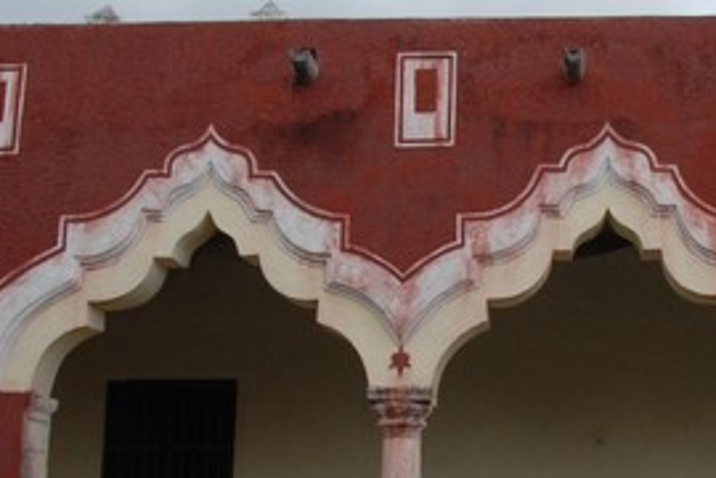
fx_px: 1193
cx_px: 628
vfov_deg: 22.4
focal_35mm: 60
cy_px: 357
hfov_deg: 32.0
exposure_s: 1/200
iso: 320
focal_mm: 18
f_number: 11
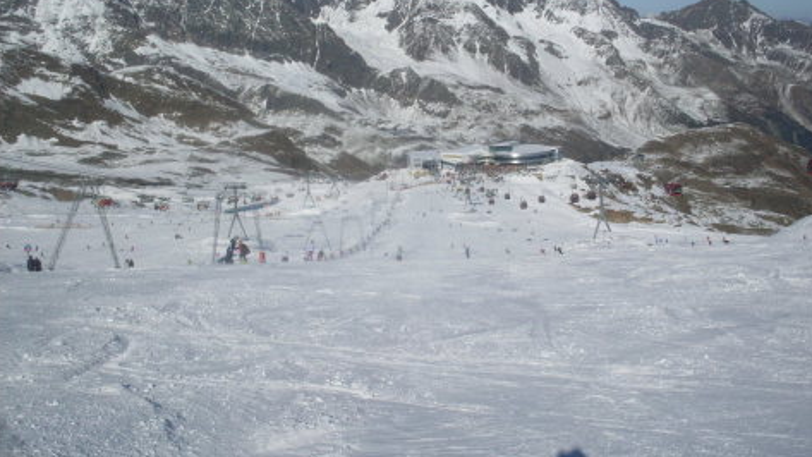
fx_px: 904
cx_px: 407
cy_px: 175
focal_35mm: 42
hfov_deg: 48.4
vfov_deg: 28.3
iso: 80
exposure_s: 1/750
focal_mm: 6.3
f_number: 8.4
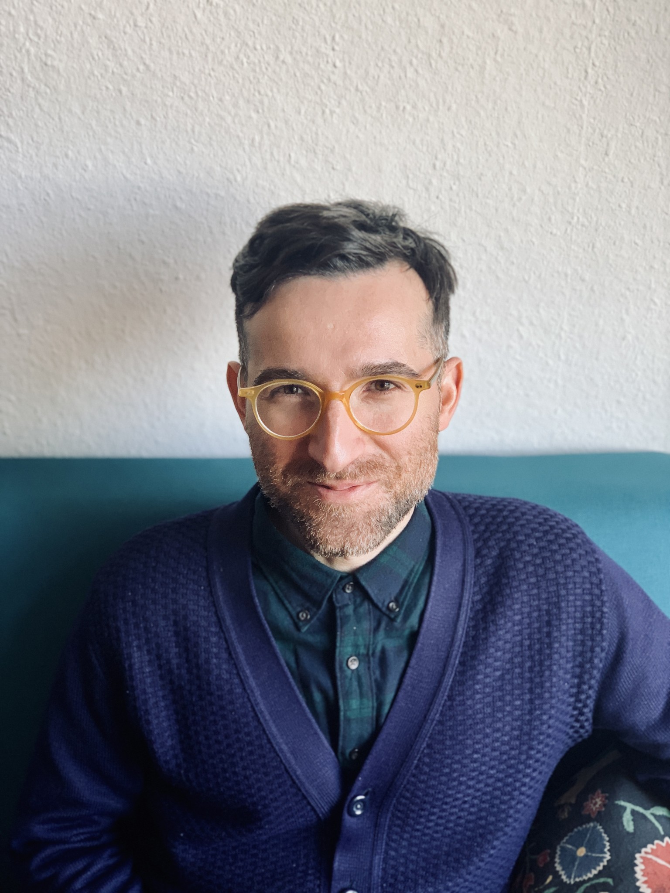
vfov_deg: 36.8
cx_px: 335
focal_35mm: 52
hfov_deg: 28.0
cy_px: 446
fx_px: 1342
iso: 125
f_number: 2.4
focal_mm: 6
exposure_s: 1/96
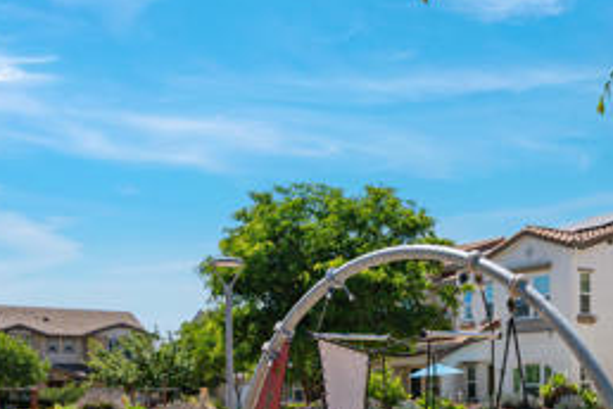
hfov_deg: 37.0
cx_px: 482
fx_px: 885
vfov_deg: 24.9
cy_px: 401
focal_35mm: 52
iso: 400
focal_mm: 21
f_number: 8
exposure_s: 1/2500
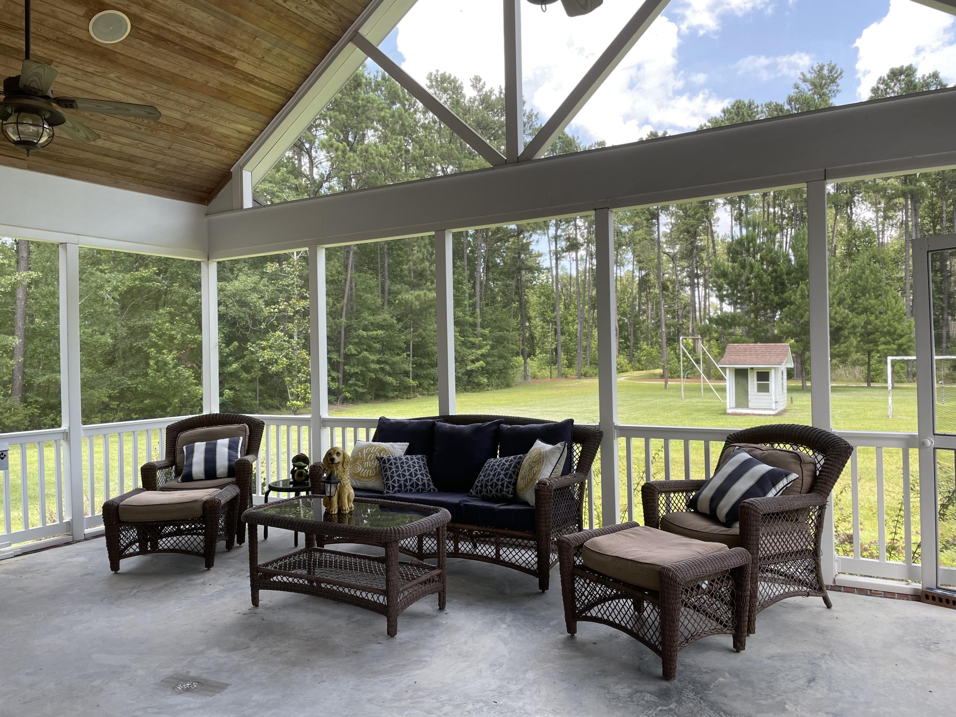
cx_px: 478
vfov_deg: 53.1
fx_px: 718
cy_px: 358
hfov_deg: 67.3
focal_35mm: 26
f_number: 1.6
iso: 32
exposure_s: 1/230
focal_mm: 4.2
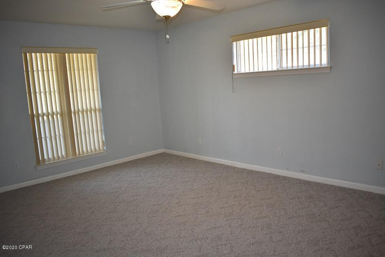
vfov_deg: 47.9
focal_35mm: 27
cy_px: 128
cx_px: 192
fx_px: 289
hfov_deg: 67.4
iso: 800
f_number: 4
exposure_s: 1/200
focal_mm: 18
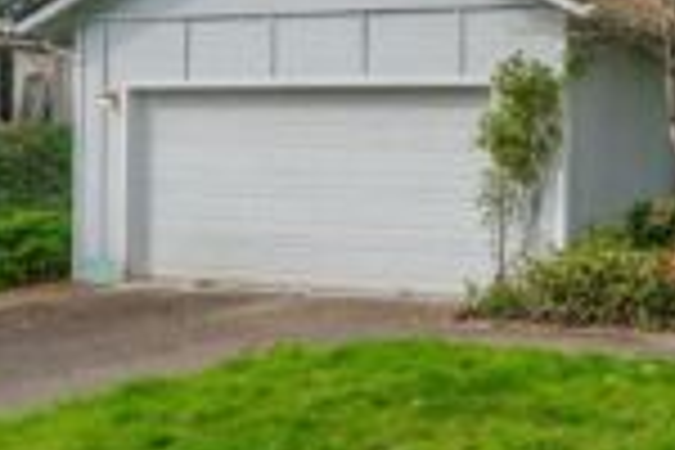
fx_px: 600
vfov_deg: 40.9
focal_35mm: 32
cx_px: 814
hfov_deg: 40.5
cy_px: 178
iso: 80
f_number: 7.1
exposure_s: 1/60
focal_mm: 12
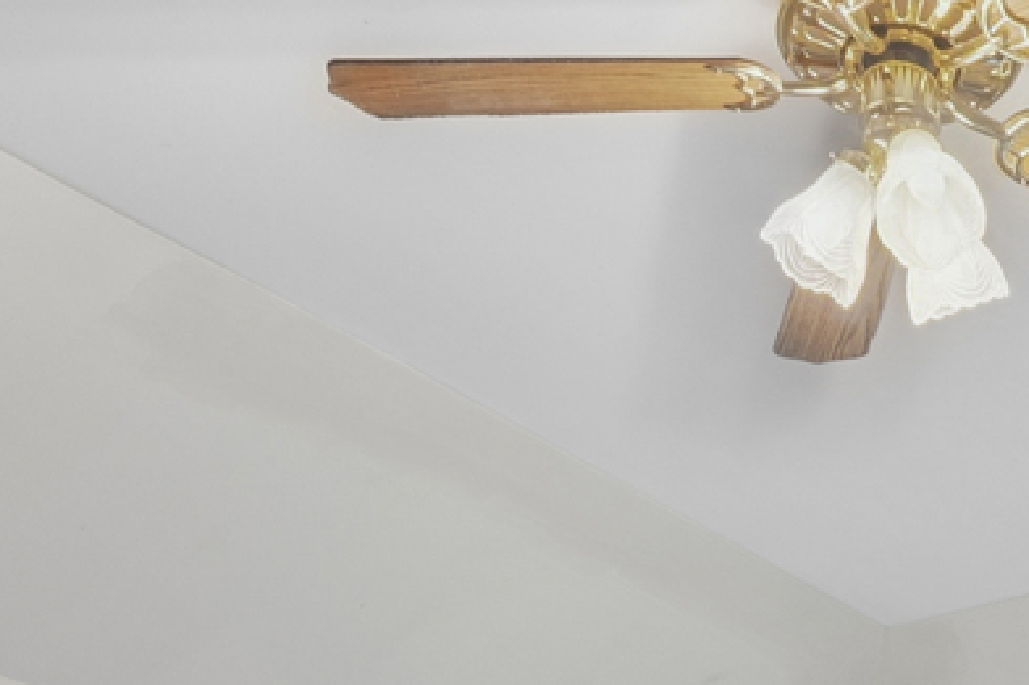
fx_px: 1771
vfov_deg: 16.4
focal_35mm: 62
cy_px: 1396
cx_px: 1210
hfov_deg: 28.5
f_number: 8
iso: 250
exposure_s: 1/8
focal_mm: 10
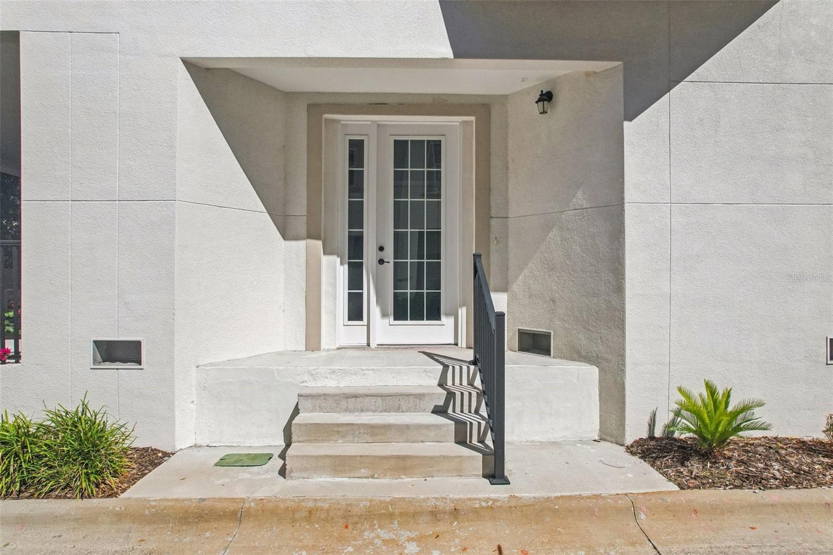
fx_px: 509
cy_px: 278
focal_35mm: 22
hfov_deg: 78.6
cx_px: 416
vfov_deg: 57.2
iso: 400
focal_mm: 8.4
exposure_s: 1/2500
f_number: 2.8
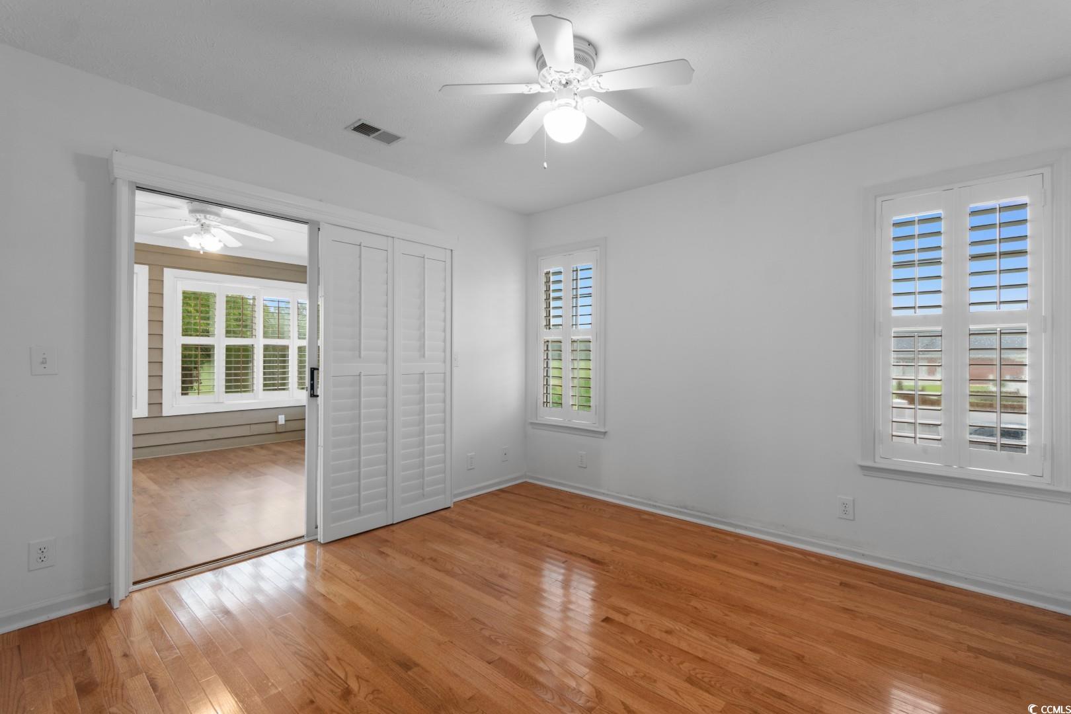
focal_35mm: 15
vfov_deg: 77.3
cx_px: 536
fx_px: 446
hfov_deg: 100.4
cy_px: 357
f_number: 4.5
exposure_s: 2
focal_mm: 10
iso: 100
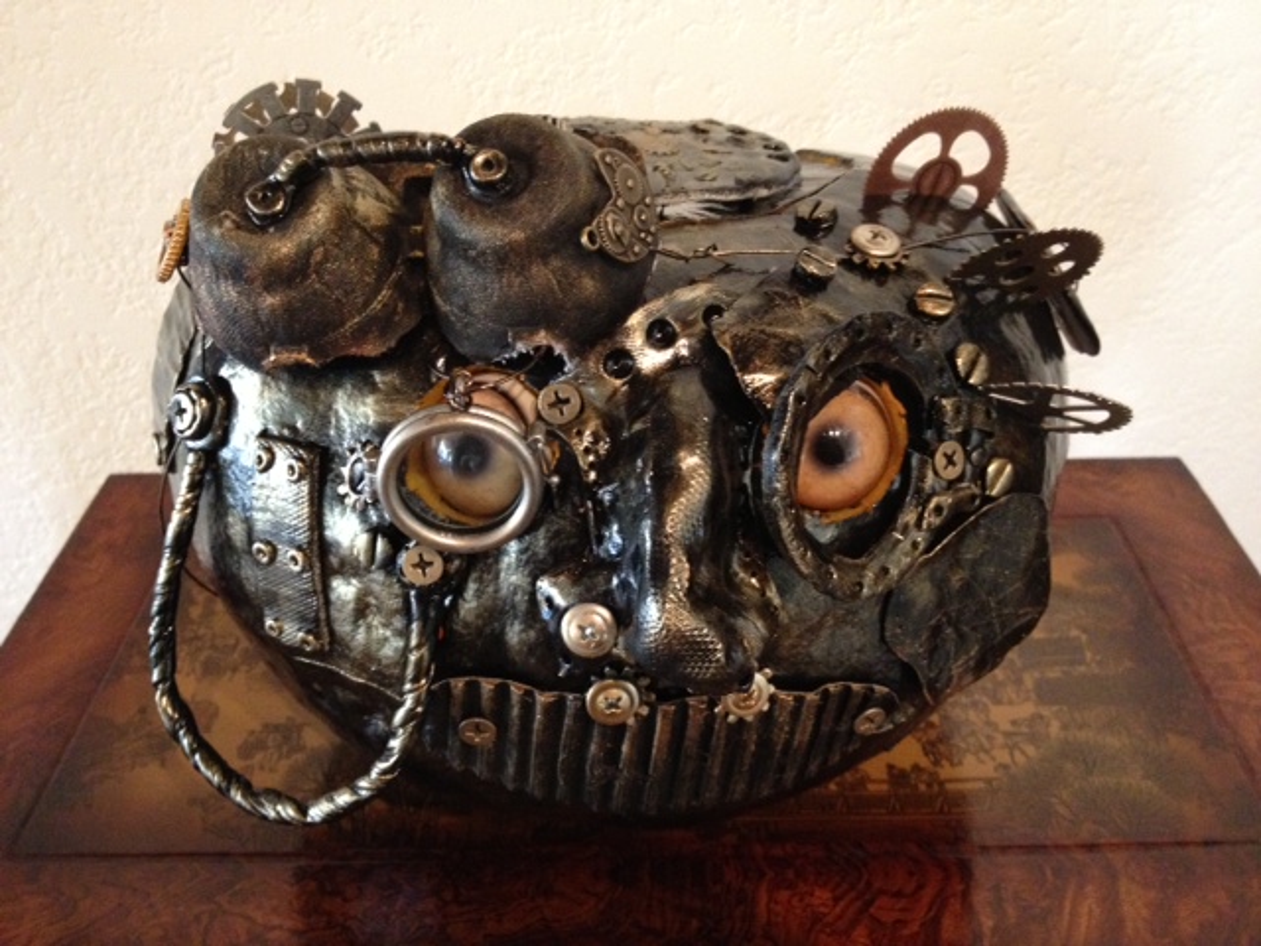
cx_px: 630
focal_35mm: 35
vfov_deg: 40.7
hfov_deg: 52.6
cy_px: 473
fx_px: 1275
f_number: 2.4
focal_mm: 4.28
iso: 400
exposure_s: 1/20
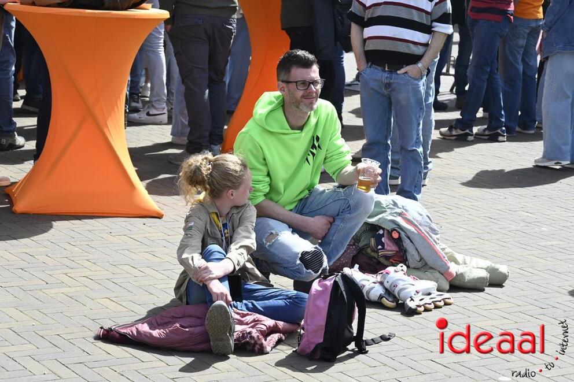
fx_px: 1355
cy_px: 191
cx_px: 287
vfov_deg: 16.1
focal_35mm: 85
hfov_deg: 23.9
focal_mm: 57
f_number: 5.6
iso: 100
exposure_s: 1/250
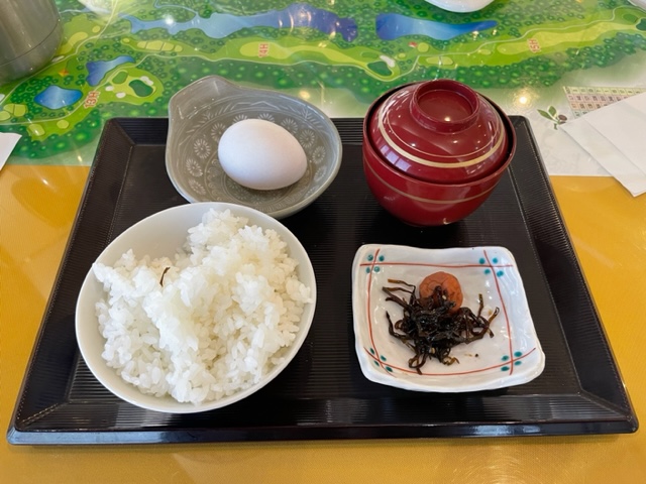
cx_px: 323
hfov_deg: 67.3
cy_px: 242
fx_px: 485
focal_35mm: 26
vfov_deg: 53.1
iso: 125
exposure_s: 1/67
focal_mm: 4.2
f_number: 1.6
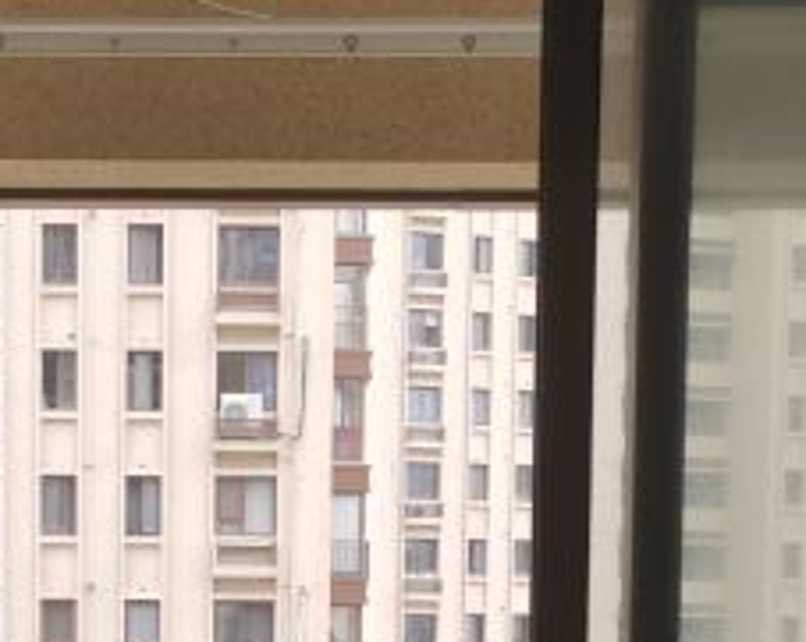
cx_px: 163
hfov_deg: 20.4
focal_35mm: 93
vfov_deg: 15.8
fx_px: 2216
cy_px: 791
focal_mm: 5.56
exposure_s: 1/233
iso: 50
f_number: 1.6
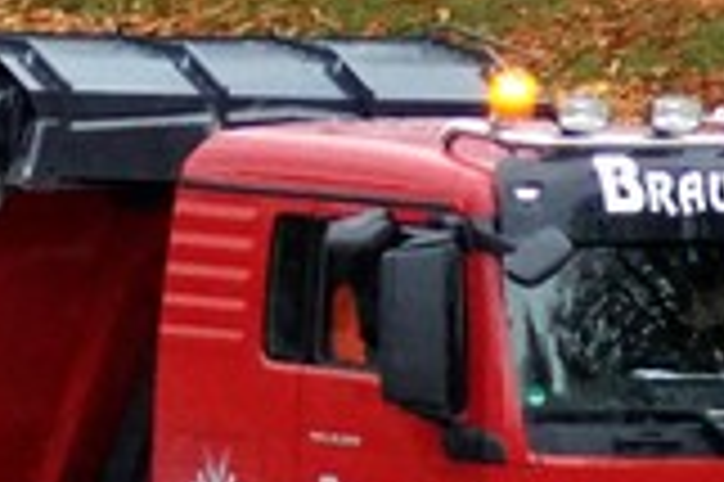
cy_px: -191
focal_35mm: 1116
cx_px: -382
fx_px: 22421
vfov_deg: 1.2
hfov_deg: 1.8
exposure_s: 1/1000
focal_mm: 150
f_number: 5.6
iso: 2500
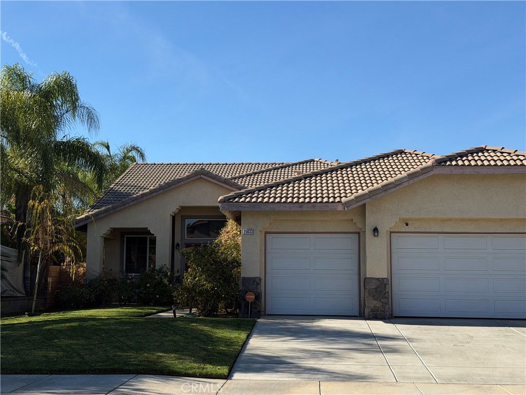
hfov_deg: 39.7
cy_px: 198
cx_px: 263
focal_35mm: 48
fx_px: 729
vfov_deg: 30.3
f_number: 1.78
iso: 64
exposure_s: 1/4878
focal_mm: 6.76
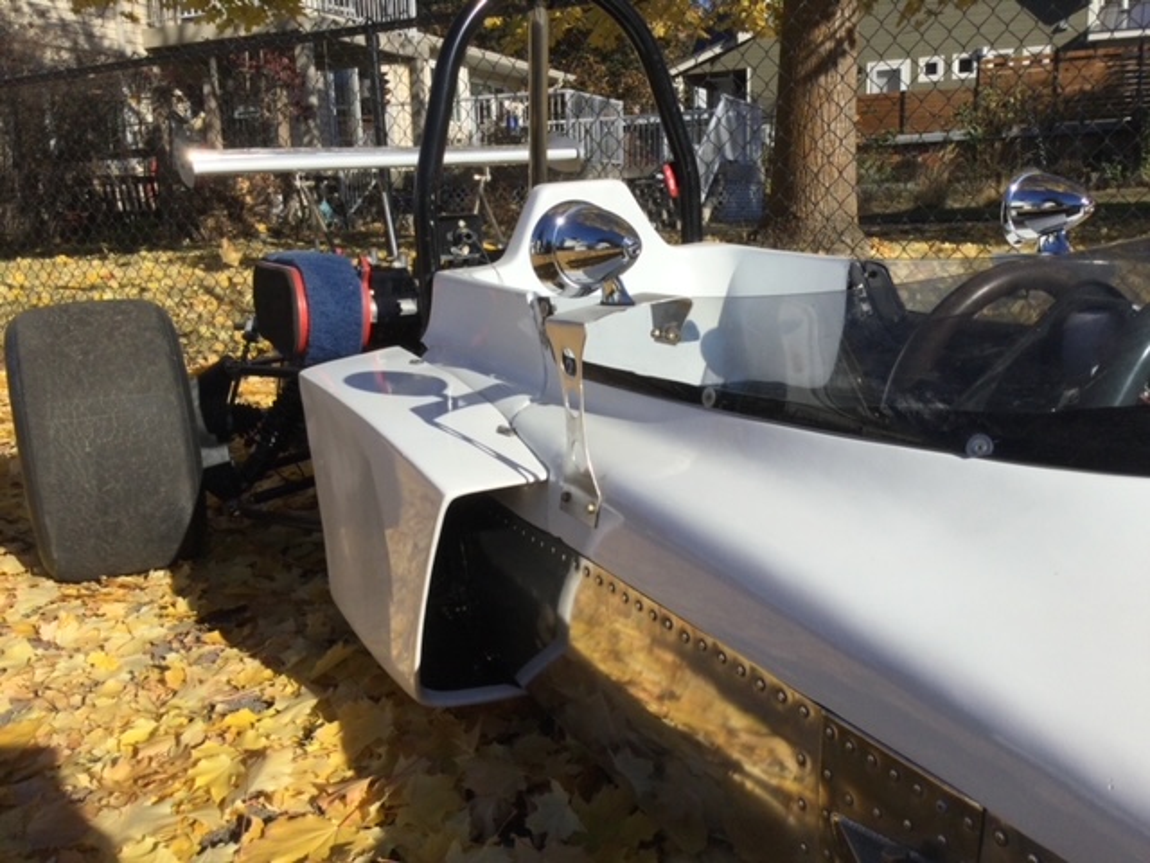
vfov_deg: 45.4
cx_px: 575
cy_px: 432
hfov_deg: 58.4
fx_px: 1030
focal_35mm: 31
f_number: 2.4
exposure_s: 1/2262
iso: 25
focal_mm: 3.3
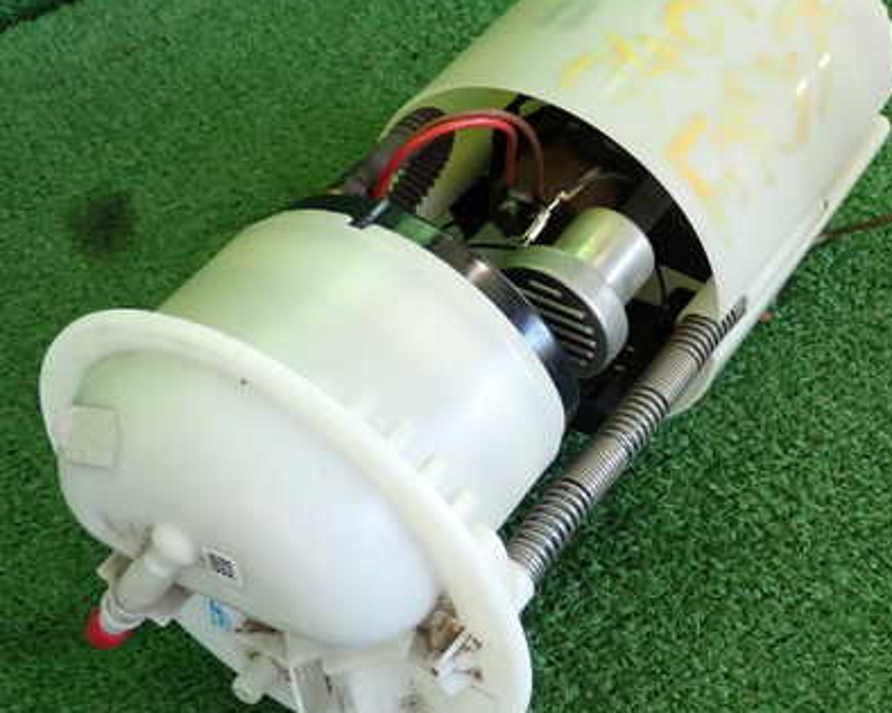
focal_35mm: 61
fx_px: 1610
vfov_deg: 25.0
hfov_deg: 30.7
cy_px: 326
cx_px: 607
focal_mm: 7.31
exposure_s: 1/125
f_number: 2.8
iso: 250
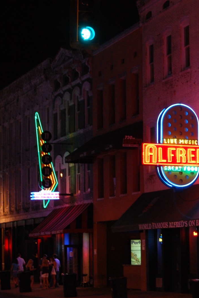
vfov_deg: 16.4
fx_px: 1034
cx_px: 179
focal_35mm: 125
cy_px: 149
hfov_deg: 10.9
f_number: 5.6
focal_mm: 55
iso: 800
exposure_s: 1/20
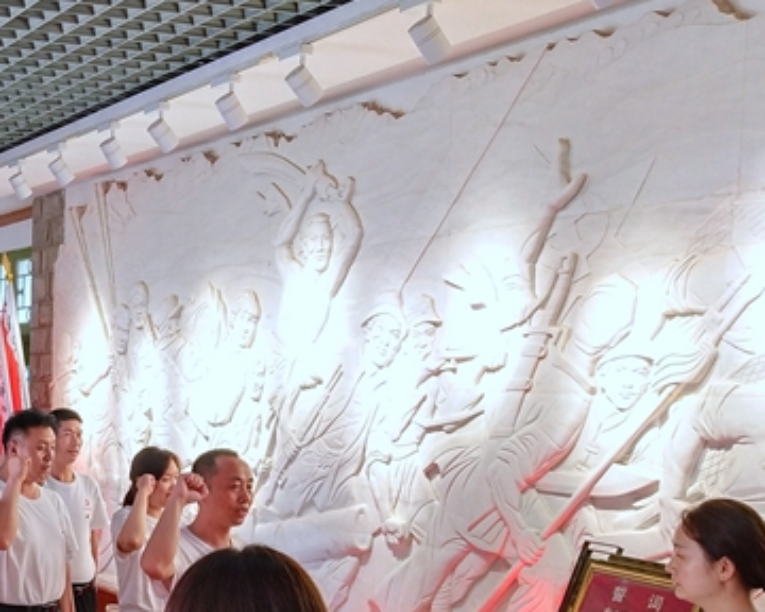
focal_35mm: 65
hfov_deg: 27.4
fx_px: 1472
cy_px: 514
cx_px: -13
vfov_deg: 23.1
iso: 125
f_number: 1.8
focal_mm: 3.95
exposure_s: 1/100
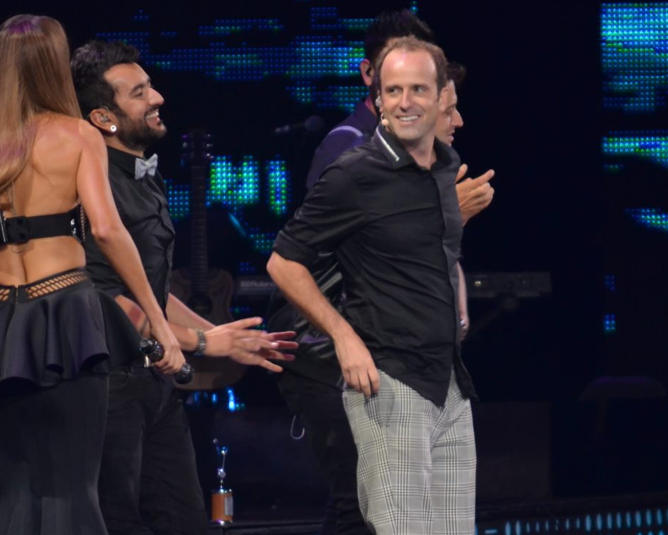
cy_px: 274
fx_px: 12339
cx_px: 375
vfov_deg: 2.5
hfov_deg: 3.1
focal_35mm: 624
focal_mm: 200
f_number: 5.6
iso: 800
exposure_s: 1/125
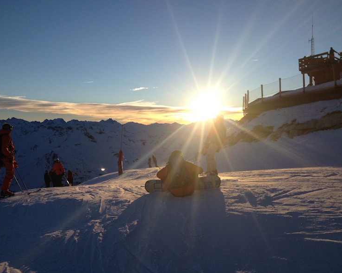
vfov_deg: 40.1
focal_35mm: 37
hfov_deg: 49.1
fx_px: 374
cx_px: 163
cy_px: 136
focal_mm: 4.28
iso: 50
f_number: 2.4
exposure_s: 1/1672
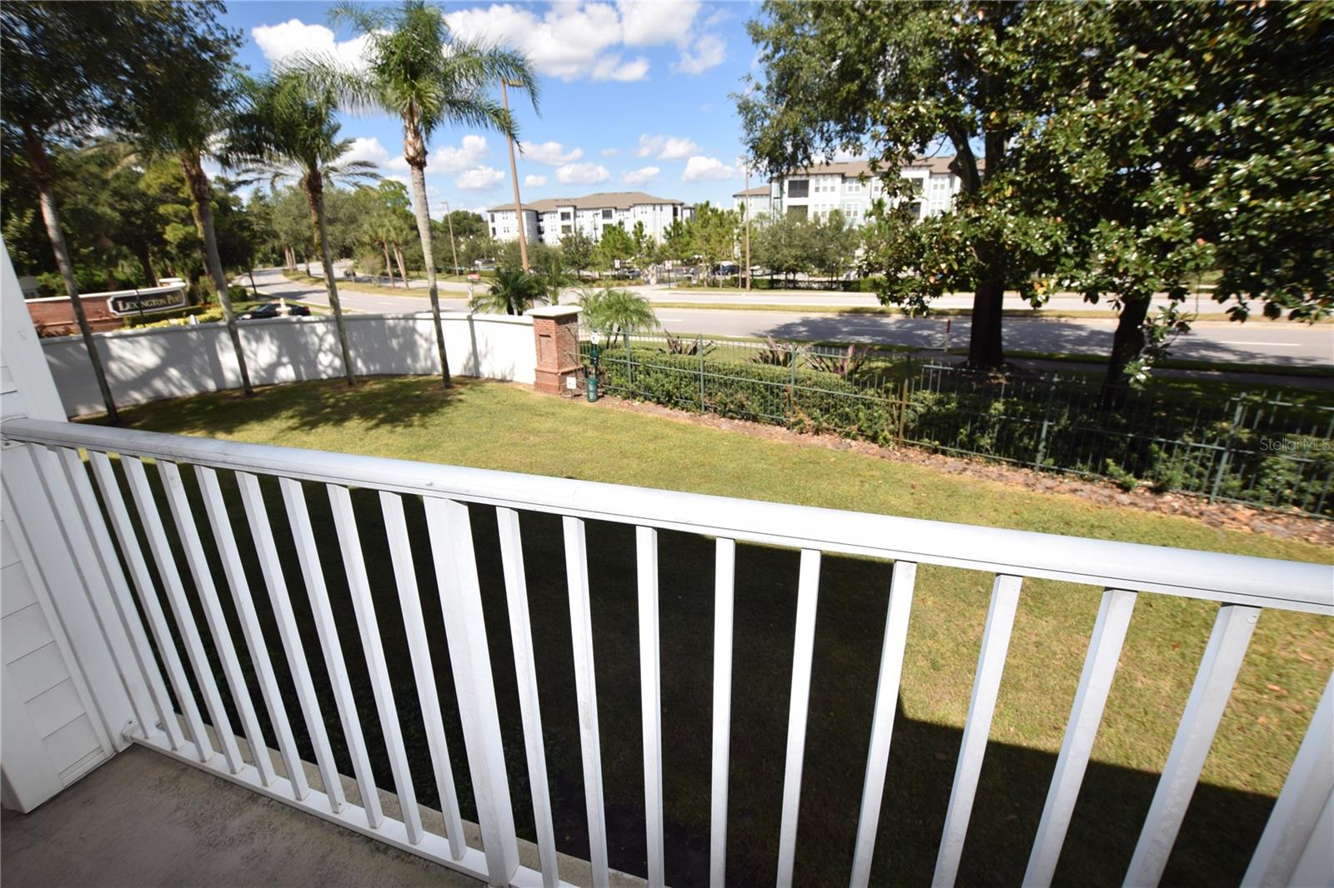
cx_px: 667
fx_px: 556
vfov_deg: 77.3
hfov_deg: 100.4
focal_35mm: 15
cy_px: 444
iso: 100
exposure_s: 1/200
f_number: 9
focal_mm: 10
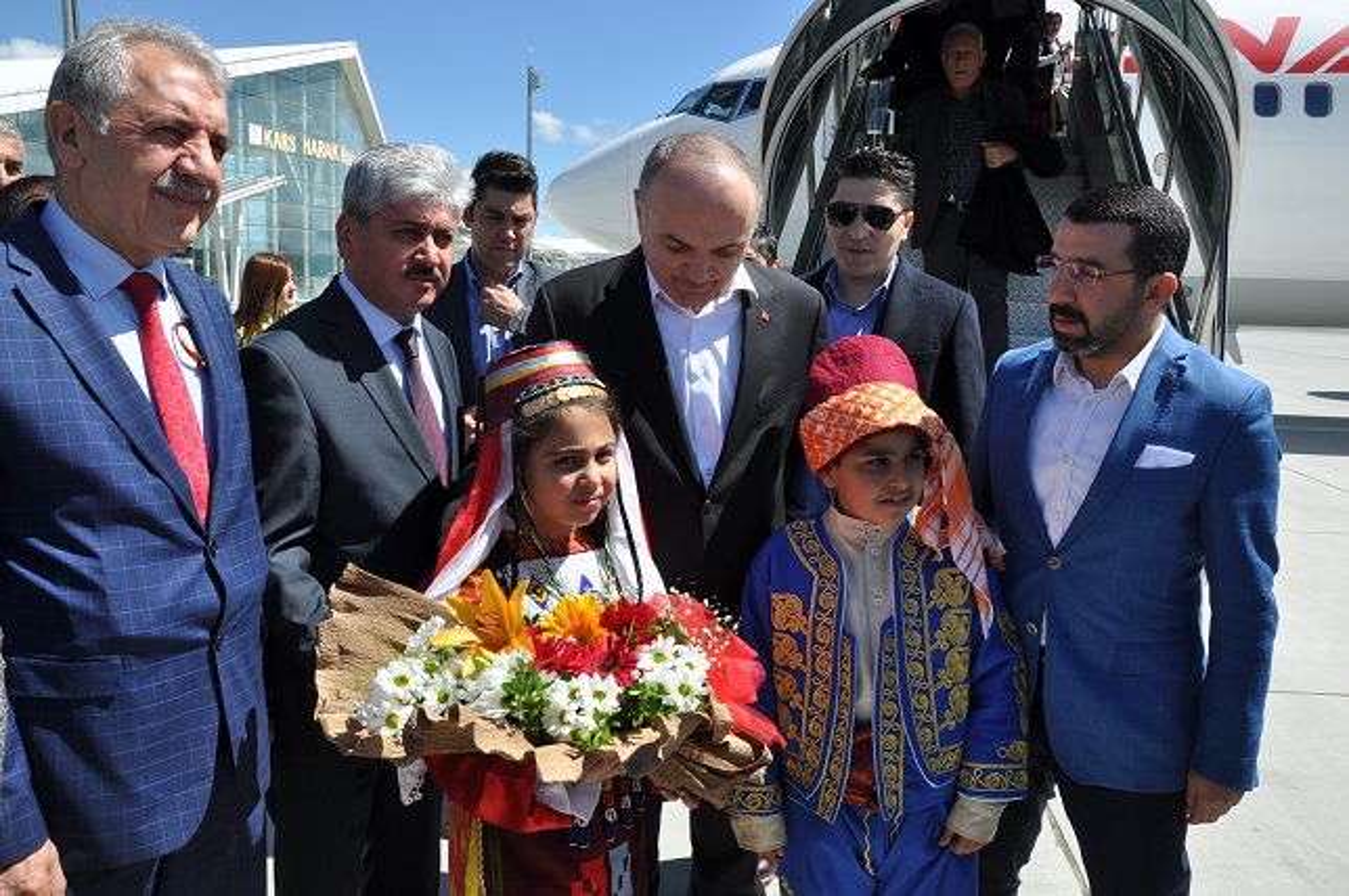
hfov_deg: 67.4
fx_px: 1011
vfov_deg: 47.8
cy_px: 448
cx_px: 674
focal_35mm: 27
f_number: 10
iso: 200
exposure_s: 1/400
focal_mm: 18
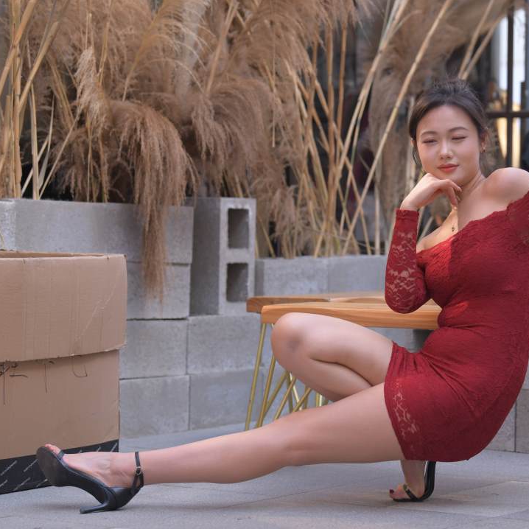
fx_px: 1902
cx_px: 372
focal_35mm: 110
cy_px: 264
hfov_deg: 15.8
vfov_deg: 15.8
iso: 360
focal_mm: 86
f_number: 4
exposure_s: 1/400
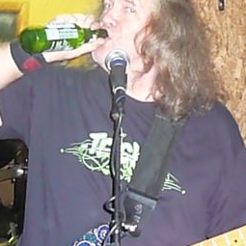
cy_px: 126
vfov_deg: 19.1
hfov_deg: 19.1
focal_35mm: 91
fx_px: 732
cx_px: 137
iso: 800
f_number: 3.1
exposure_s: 1/30
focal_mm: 6.1
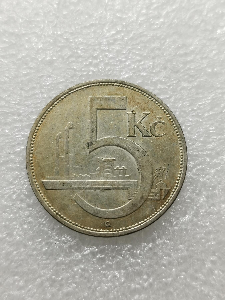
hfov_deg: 23.3
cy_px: 150
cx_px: 112
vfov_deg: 30.7
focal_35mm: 63
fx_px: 546
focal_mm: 5.56
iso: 64
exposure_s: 1/100
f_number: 1.6
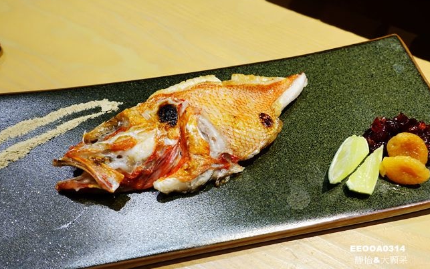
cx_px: 215
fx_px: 398
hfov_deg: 56.7
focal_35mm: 34
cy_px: 125
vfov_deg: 37.3
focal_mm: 12.2
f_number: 2.8
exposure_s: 1/20
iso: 800
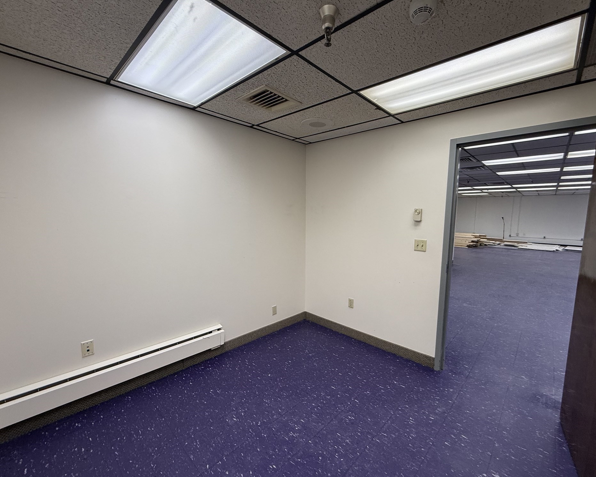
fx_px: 265
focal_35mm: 15
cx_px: 317
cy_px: 244
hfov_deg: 96.7
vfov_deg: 84.0
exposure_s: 1/120
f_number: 2.2
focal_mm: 2.22
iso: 160
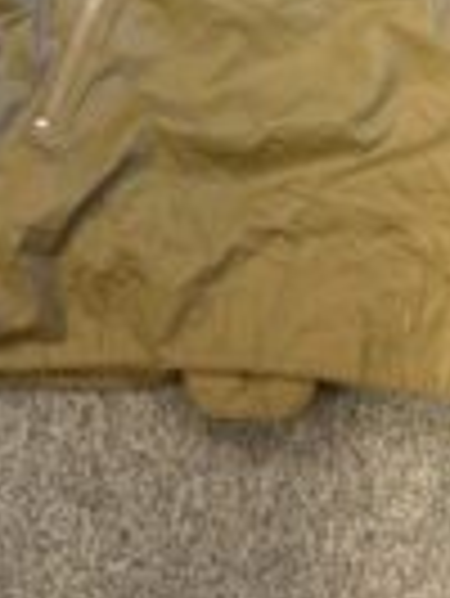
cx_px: 310
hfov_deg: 20.4
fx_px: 1246
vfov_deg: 25.1
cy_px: -63
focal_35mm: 72
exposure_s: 1/50
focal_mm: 6.76
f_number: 1.78
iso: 160
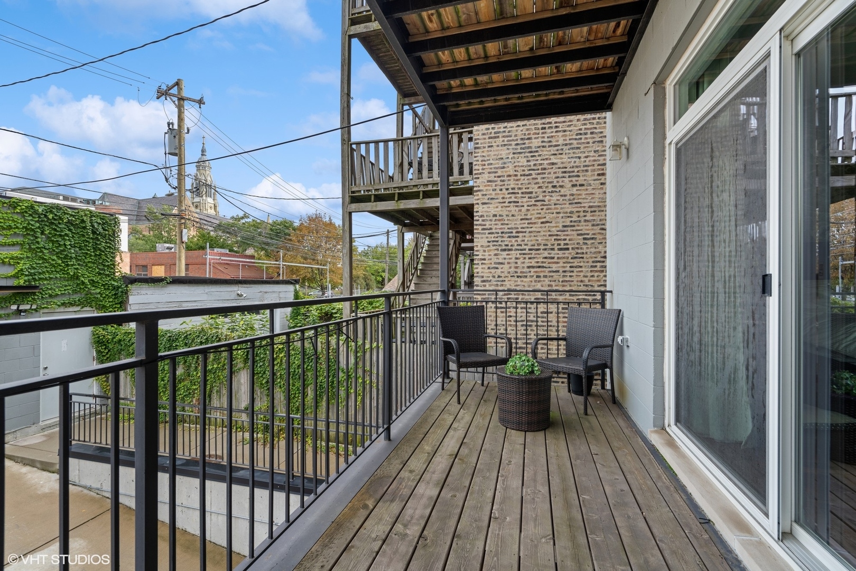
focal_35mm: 16
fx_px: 380
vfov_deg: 73.7
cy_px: 286
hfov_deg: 96.7
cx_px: 428
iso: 320
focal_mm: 16
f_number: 7.1
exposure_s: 1/40
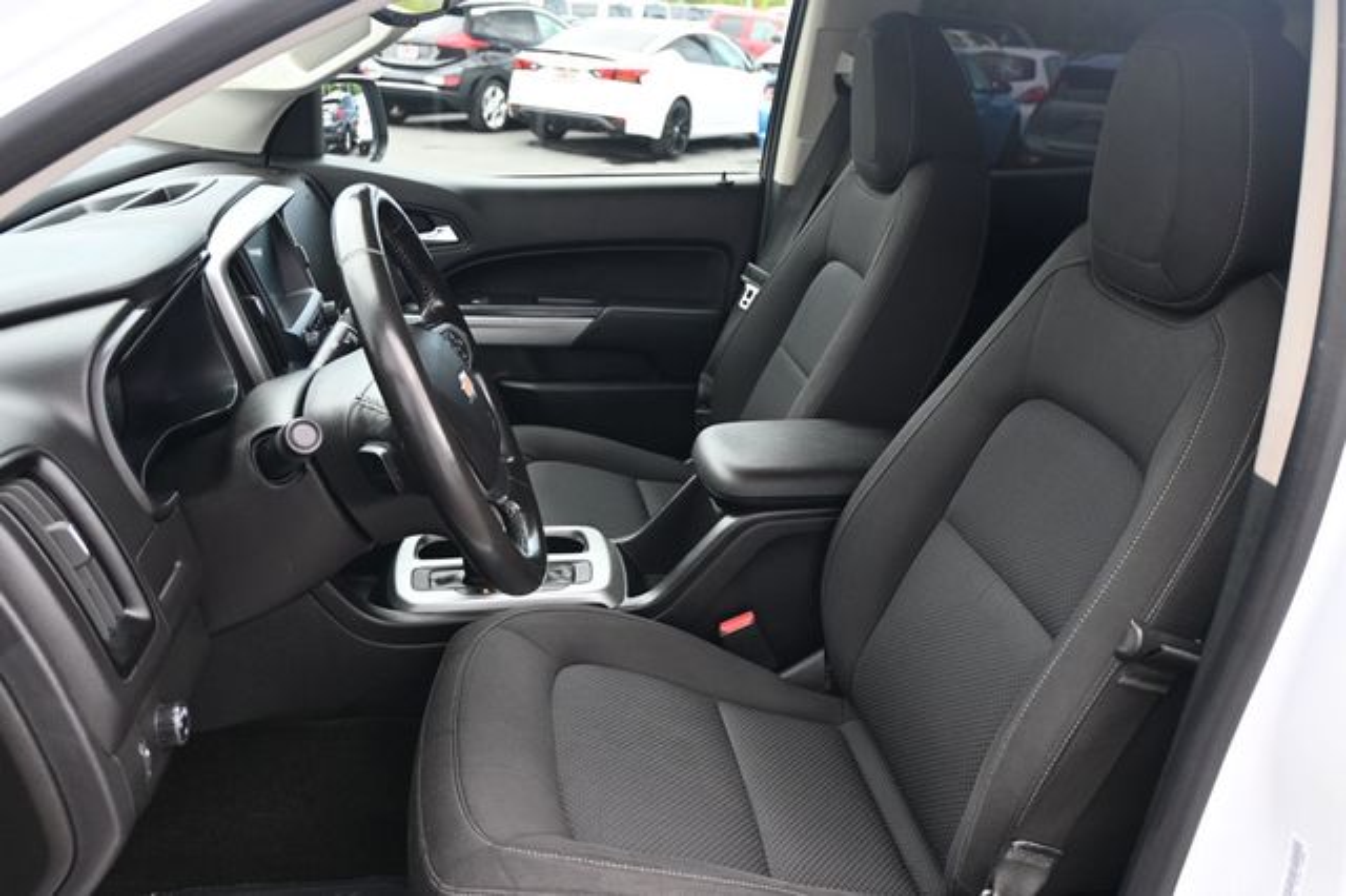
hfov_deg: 59.5
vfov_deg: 41.7
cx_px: 673
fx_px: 1177
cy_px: 448
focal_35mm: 32
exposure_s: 1/160
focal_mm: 21
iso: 400
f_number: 4
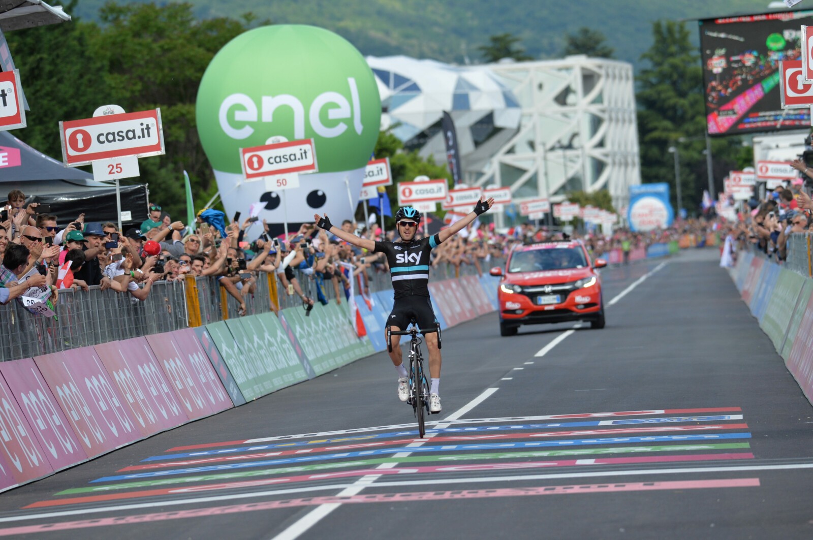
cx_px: 406
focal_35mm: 300
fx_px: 6767
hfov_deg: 6.9
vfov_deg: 4.6
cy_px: 270
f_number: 6.3
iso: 800
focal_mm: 300
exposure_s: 1/2000
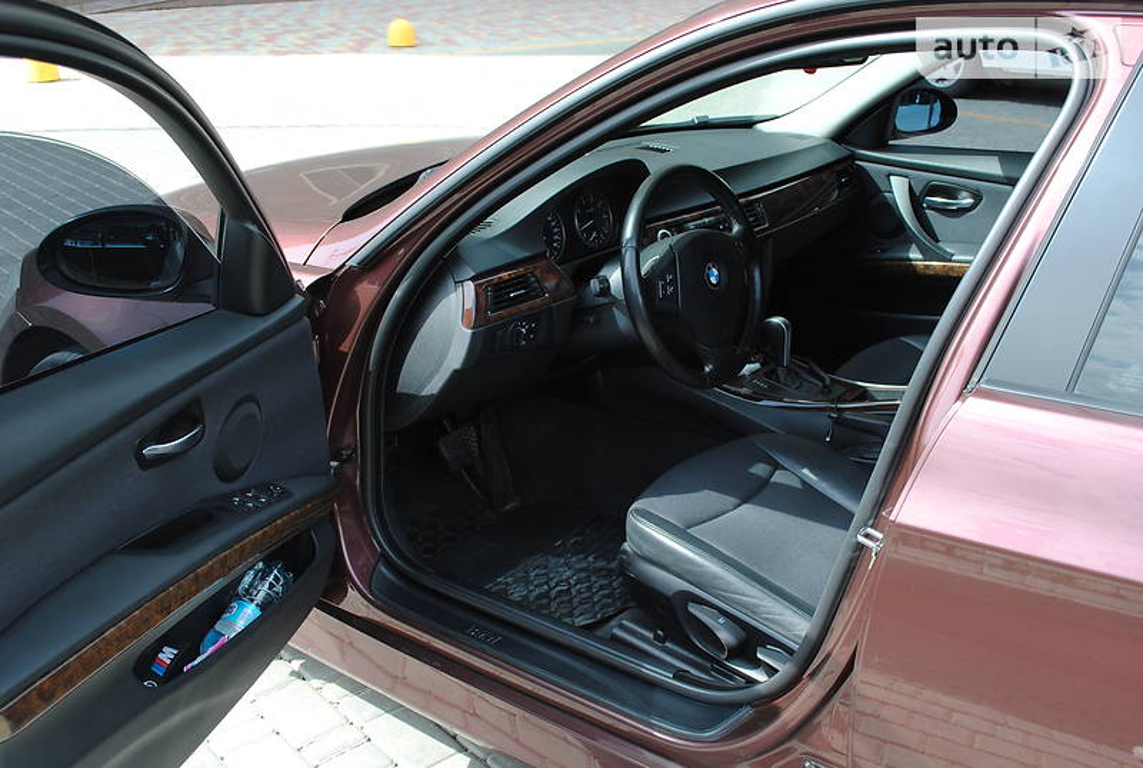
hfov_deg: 53.0
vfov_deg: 37.0
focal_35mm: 36
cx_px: 572
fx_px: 1145
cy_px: 384
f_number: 5.6
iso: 160
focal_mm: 24
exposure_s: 1/125
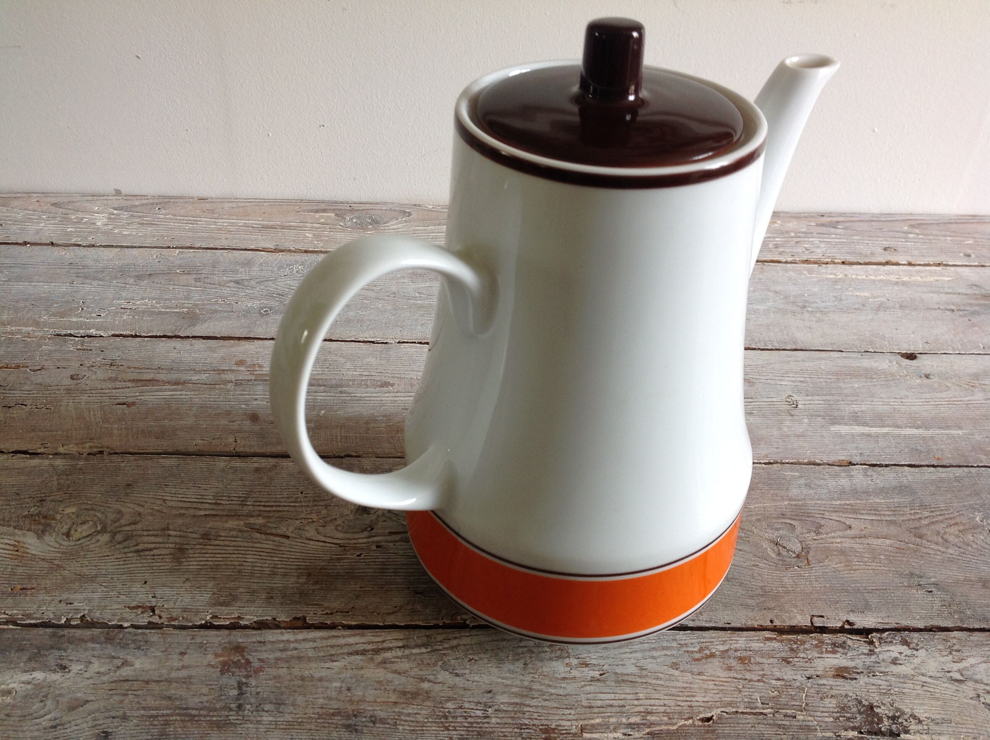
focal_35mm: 35
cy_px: 370
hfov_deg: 52.7
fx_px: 1000
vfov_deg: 40.6
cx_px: 495
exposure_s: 1/30
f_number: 2.4
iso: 50
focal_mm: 4.28
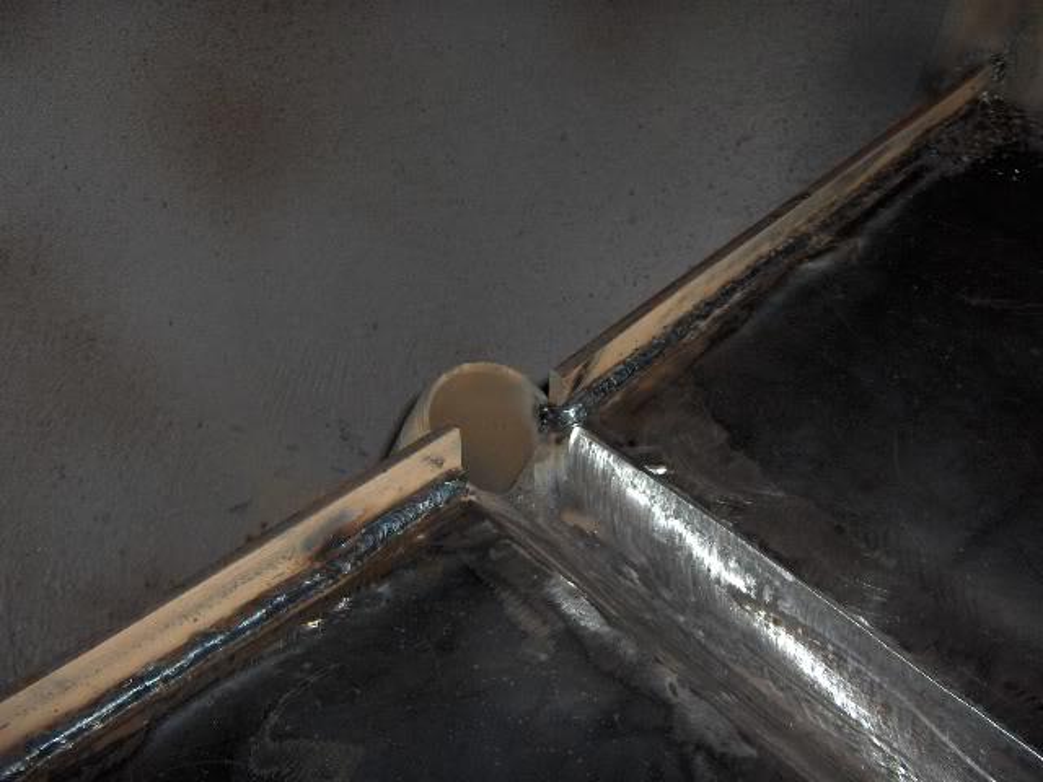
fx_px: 1175
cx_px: 522
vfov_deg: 36.8
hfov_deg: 47.9
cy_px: 391
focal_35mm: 39
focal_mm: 8
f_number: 2.8
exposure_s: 1/60
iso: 100
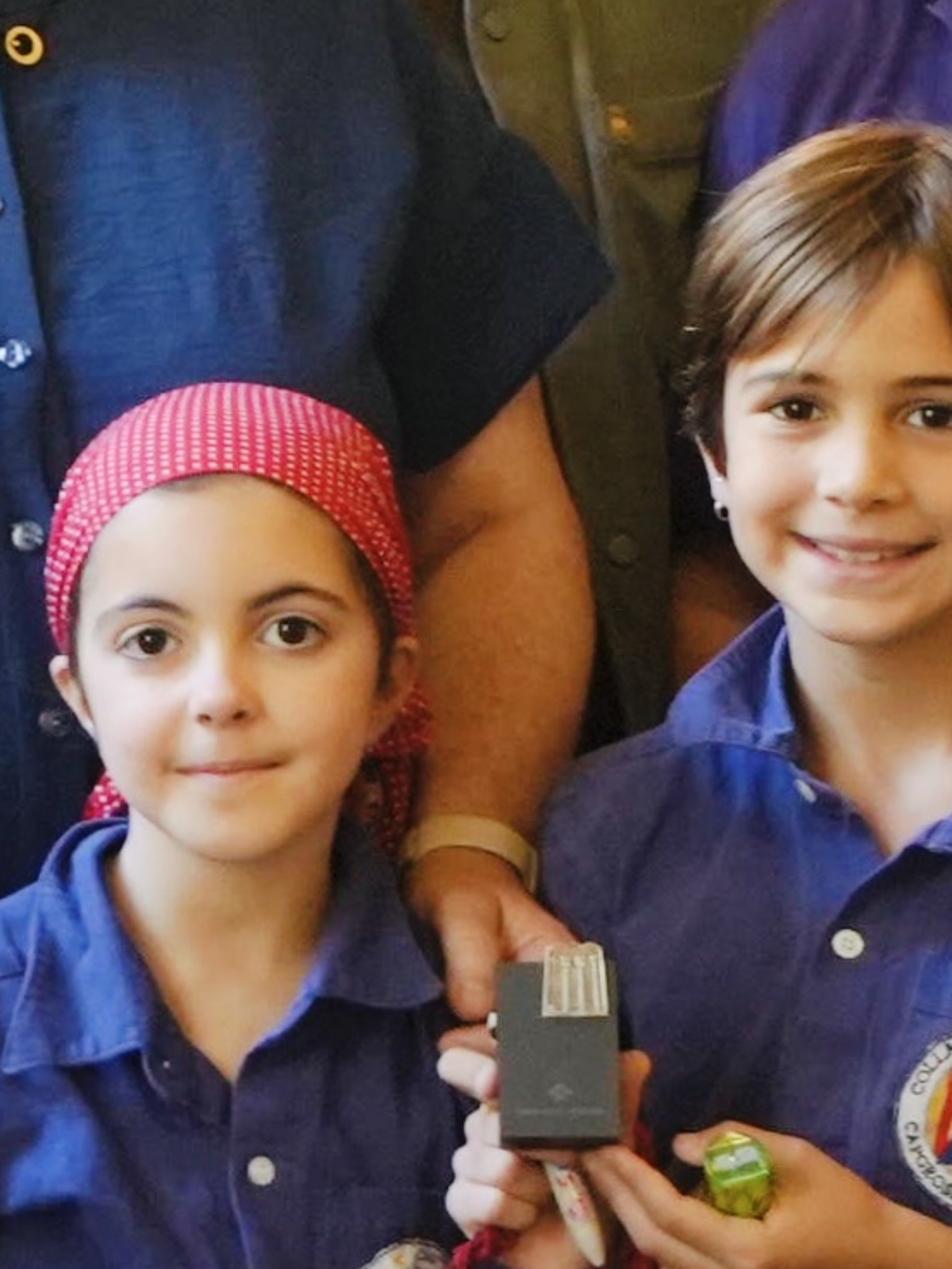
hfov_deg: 10.2
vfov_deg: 14.4
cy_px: 428
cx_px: -736
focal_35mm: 137
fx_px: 5024
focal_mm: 22.8
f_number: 2.8
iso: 2000
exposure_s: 1/100
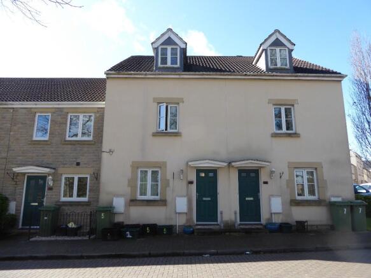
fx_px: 257
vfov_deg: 56.8
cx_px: 186
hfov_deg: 71.6
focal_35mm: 24
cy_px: 139
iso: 80
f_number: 3.3
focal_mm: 4.3
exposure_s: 1/250
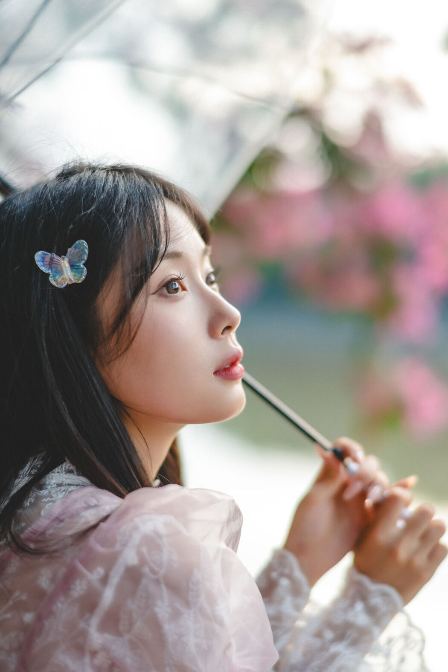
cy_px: 336
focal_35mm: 58
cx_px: 224
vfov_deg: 34.5
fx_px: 1083
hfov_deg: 23.4
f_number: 1.8
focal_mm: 58
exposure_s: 1/2000
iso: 400
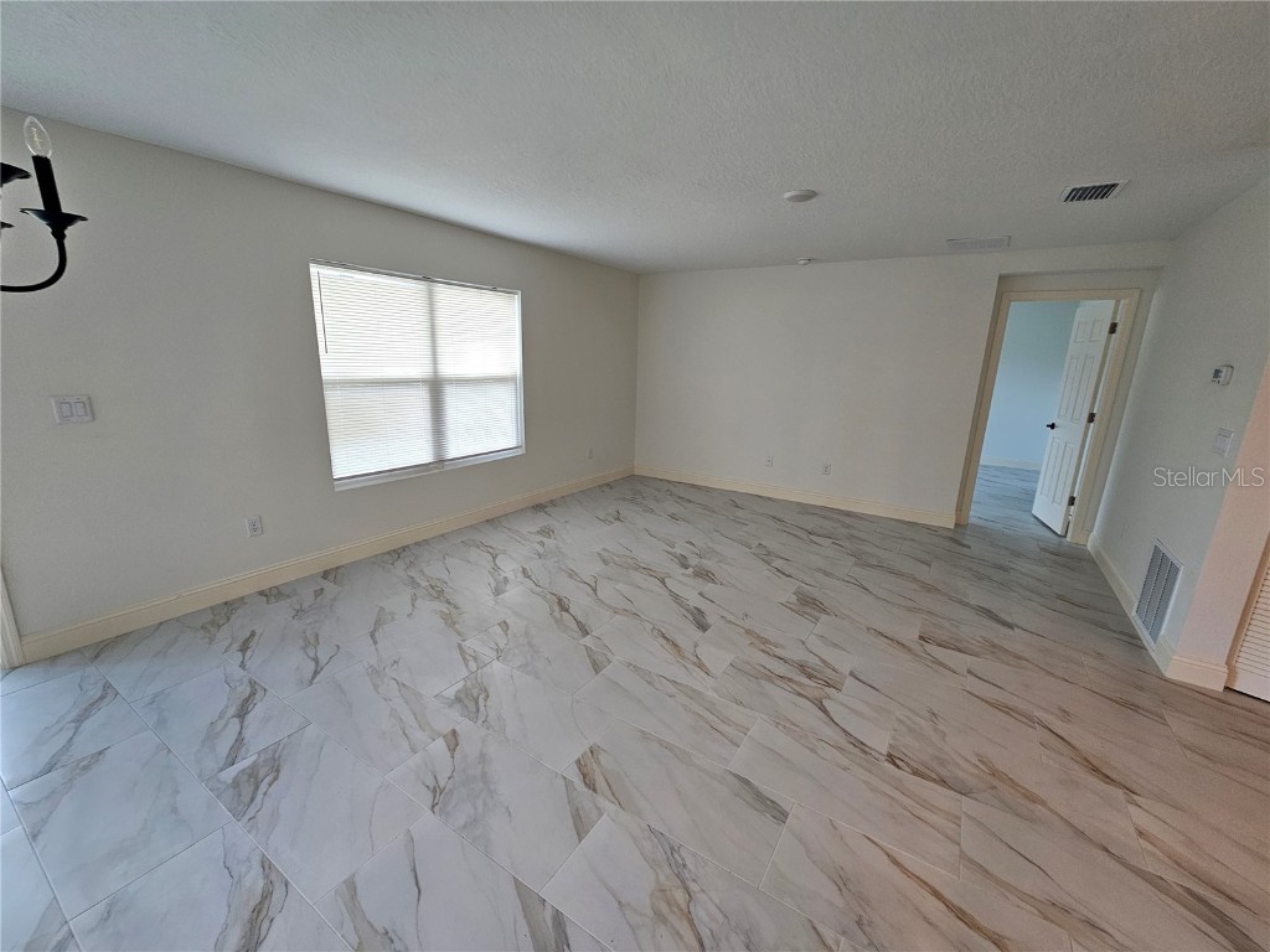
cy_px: 476
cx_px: 635
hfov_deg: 106.2
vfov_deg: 89.9
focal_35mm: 13
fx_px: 477
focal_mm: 2.2
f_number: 2.2
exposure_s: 1/60
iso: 64
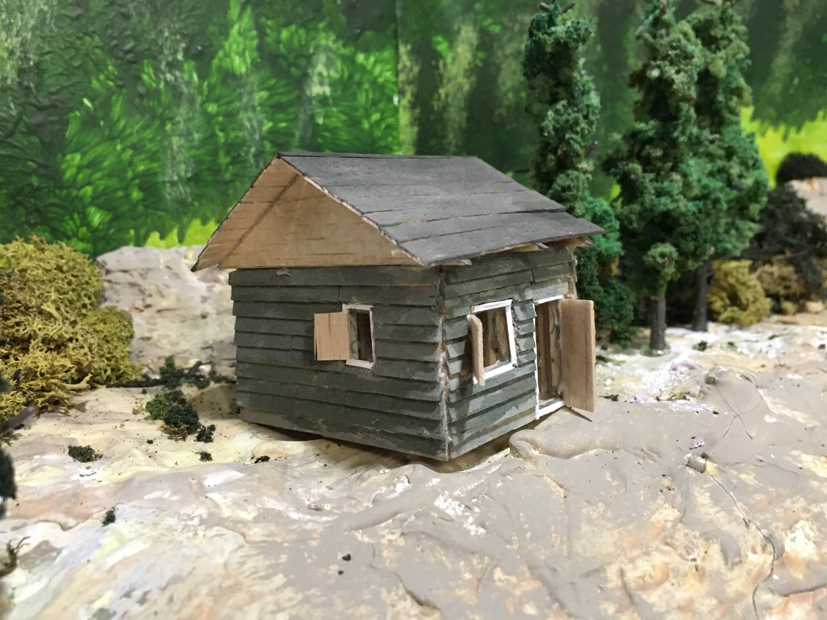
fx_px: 693
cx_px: 414
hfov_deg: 61.7
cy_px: 310
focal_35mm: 29
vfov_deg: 48.2
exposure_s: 1/30
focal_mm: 4.15
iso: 200
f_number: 2.2
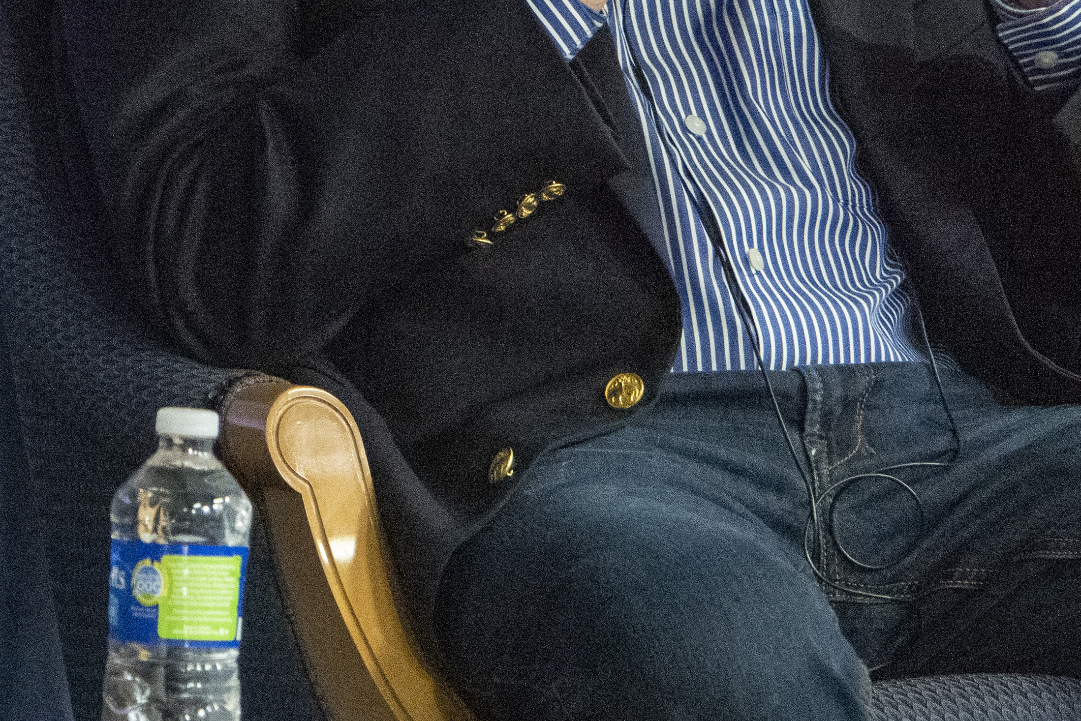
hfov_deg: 3.6
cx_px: 121
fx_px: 17119
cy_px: -227
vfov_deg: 2.4
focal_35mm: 570
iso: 12800
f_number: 6.3
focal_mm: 175
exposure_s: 1/200
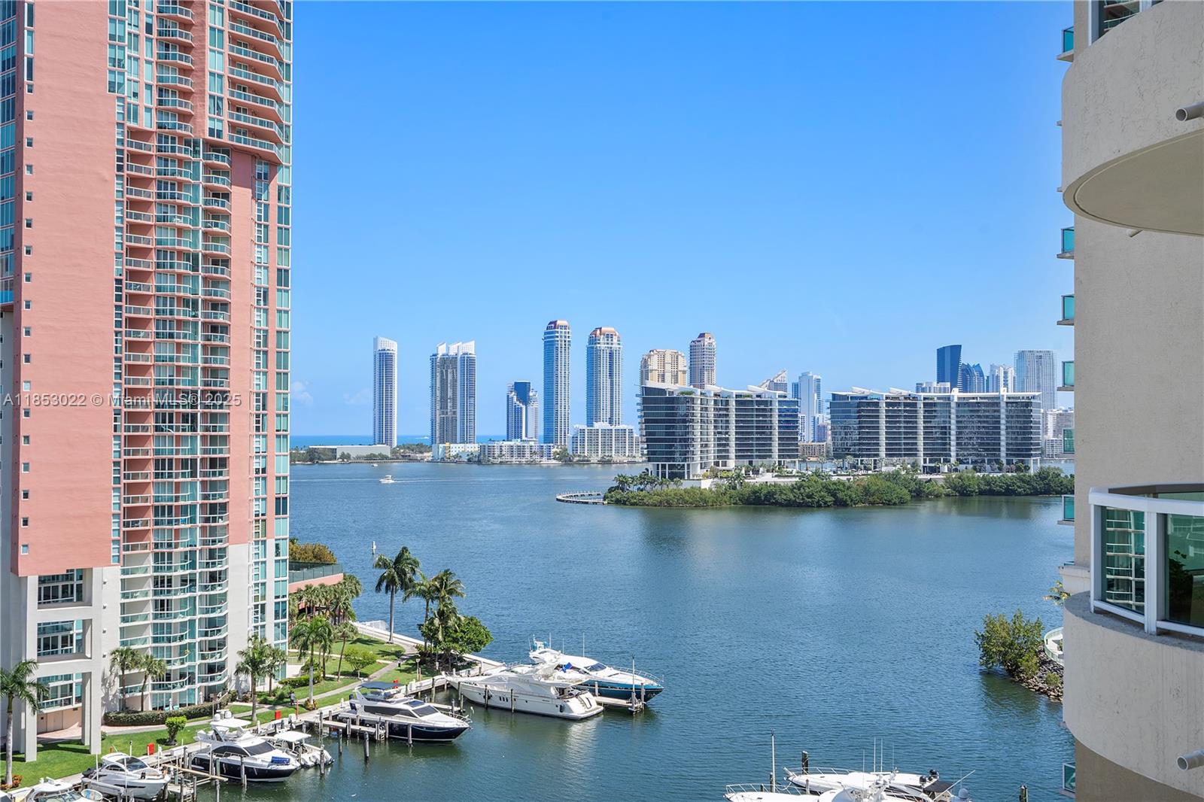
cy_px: 401
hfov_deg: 54.4
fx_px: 1170
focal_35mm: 35
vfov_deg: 37.8
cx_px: 602
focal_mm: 35
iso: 100
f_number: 10
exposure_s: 1/250
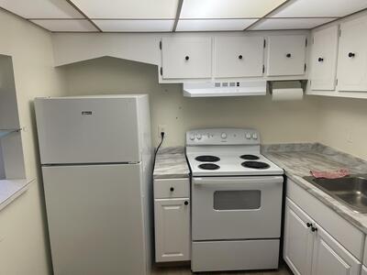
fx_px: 276
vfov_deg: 53.1
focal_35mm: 26
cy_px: 138
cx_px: 184
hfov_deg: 67.3
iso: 80
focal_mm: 4.2
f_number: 1.6
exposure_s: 1/120
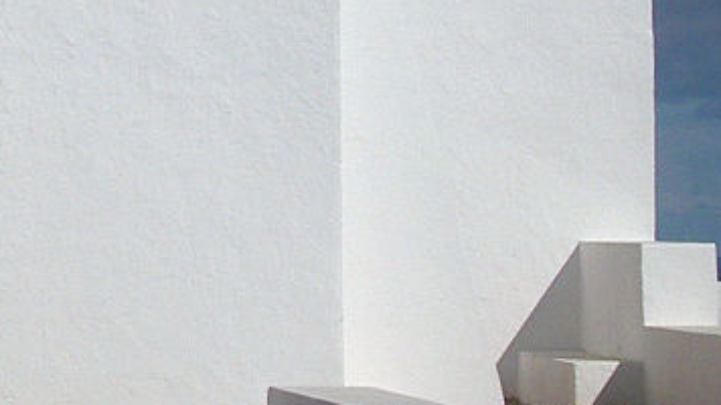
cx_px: -306
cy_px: -257
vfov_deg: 3.7
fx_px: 6250
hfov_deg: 6.5
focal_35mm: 327
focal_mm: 14.7
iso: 50
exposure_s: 1/1000
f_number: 7.8
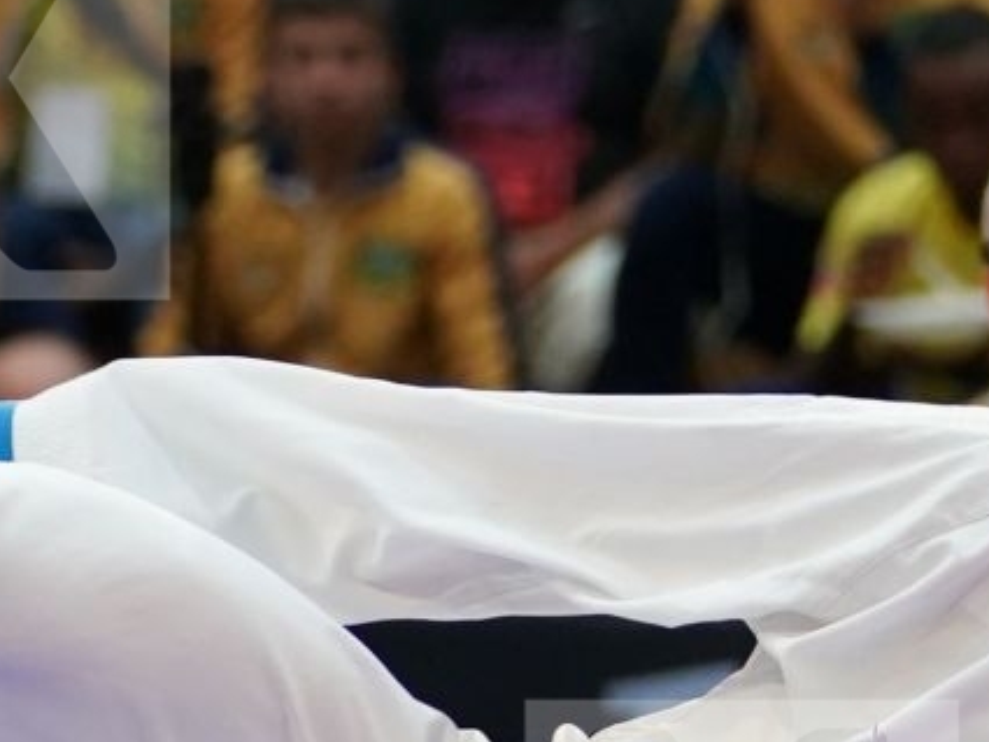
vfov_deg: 2.5
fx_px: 17090
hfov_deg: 3.3
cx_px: -47
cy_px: 912
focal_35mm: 598
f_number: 2.8
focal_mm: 98
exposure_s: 1/1000
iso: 1600
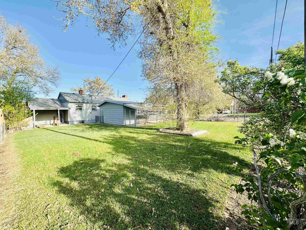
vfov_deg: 85.7
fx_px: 124
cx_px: 153
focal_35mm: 14
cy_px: 115
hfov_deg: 102.1
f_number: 2.2
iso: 40
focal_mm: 2.22
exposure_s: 1/868
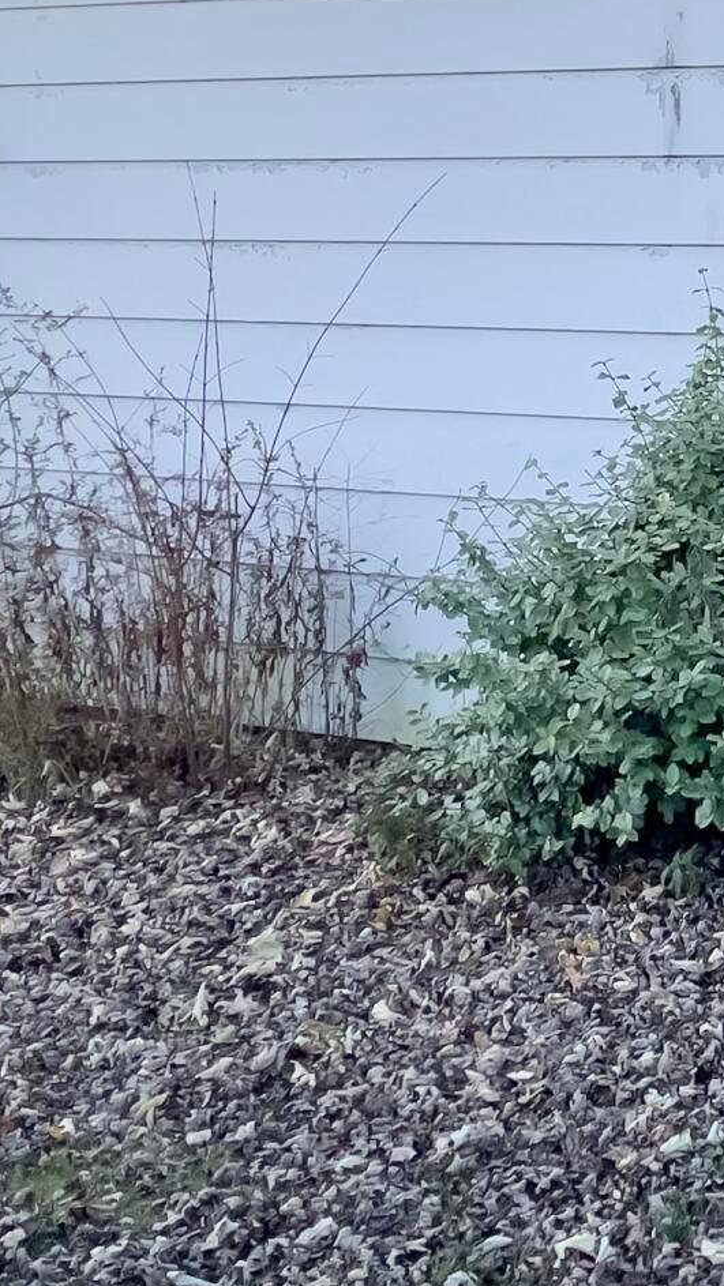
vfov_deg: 23.2
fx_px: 3072
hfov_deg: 12.6
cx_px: 1162
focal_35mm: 90
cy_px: 195
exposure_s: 1/800
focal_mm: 4.2
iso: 50
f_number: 1.6
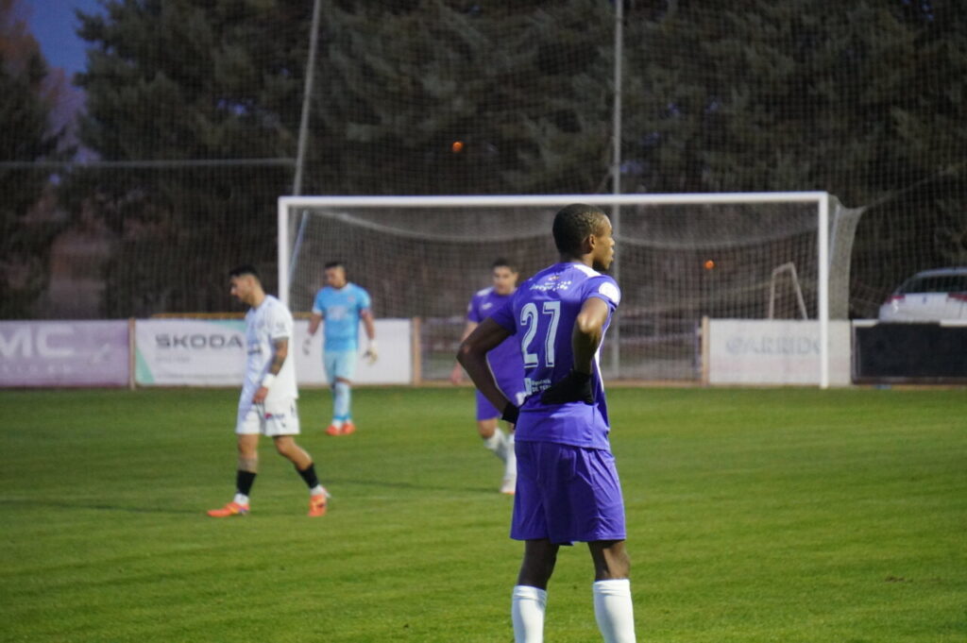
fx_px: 8454
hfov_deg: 6.5
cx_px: 484
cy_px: 322
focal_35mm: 315
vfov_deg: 4.4
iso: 6400
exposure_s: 1/125
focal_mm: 210
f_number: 6.3
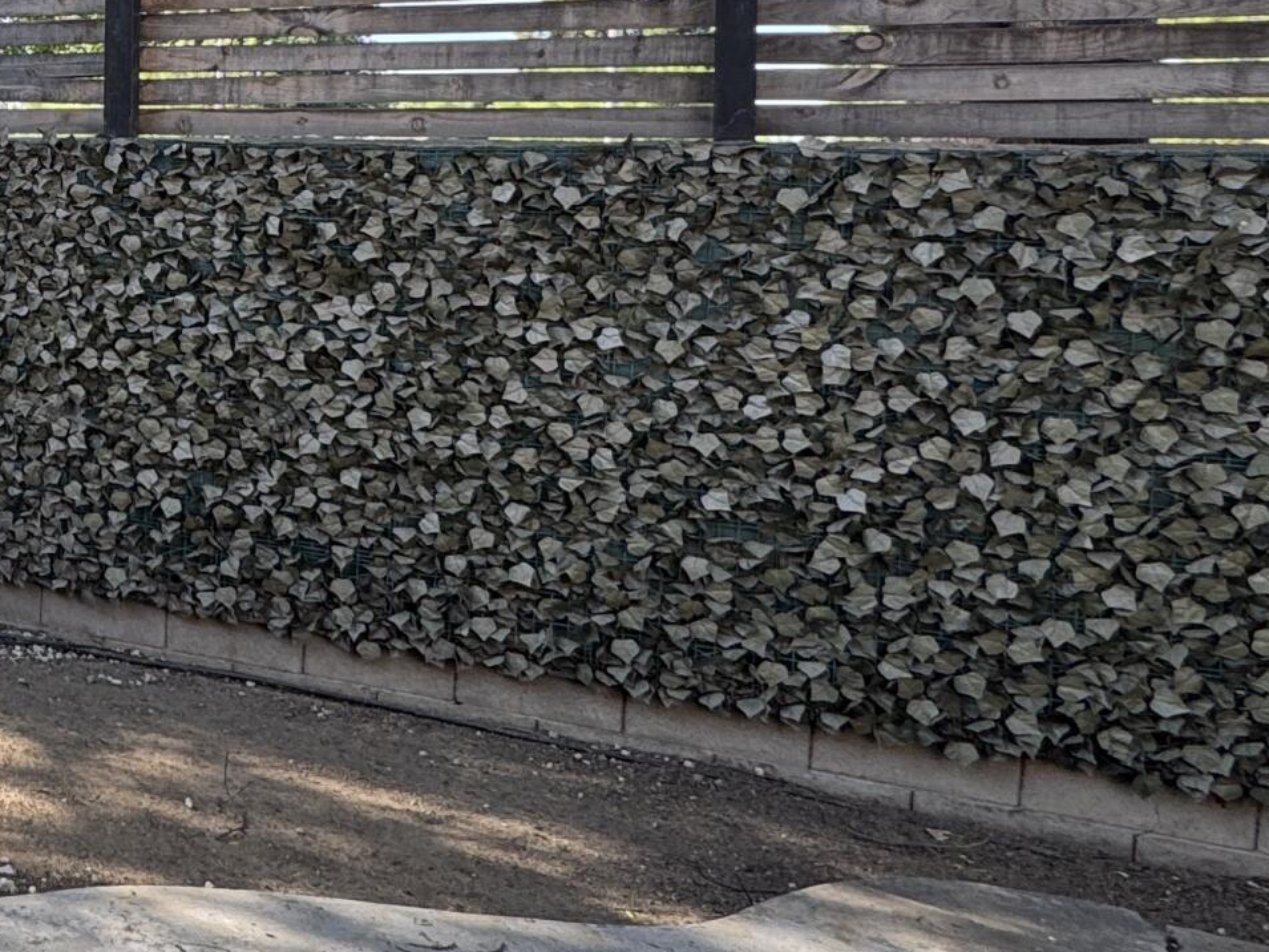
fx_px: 1613
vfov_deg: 32.1
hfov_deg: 31.4
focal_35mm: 44
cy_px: 213
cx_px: -440
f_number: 2.2
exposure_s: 1/134
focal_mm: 2.22
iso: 40
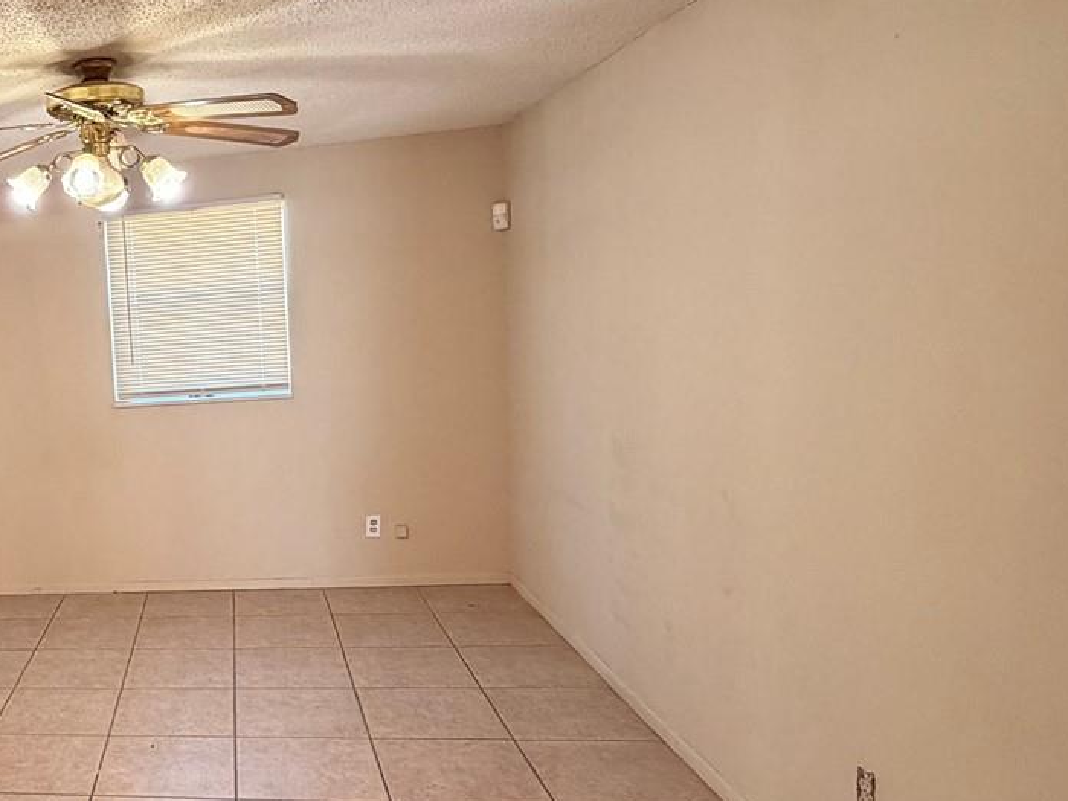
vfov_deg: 44.0
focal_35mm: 32
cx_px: 14
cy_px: 465
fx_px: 987
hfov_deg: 47.7
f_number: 2.2
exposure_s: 1/60
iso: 250
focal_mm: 2.22
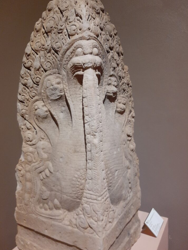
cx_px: 89
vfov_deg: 63.4
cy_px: 126
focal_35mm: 28
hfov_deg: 49.7
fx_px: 203
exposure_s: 1/25
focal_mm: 3.93
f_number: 1.7
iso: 250
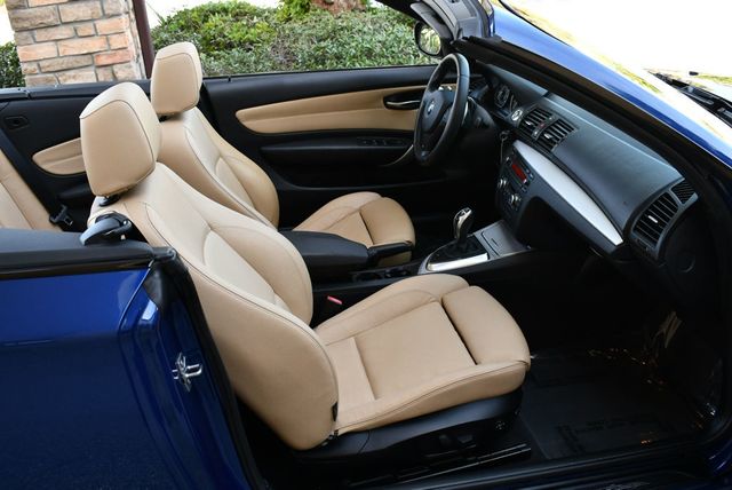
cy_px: 245
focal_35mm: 36
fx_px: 733
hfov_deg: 53.1
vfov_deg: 36.9
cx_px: 366
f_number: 4.5
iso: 400
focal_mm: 18
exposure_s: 1/250
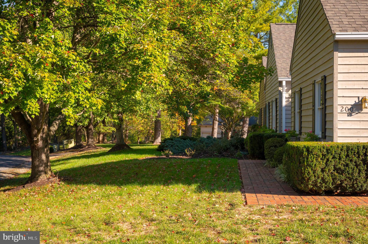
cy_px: 122
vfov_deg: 27.5
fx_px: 500
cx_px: 184
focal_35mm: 49
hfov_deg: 40.4
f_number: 11
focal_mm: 49
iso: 1000
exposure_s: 1/500
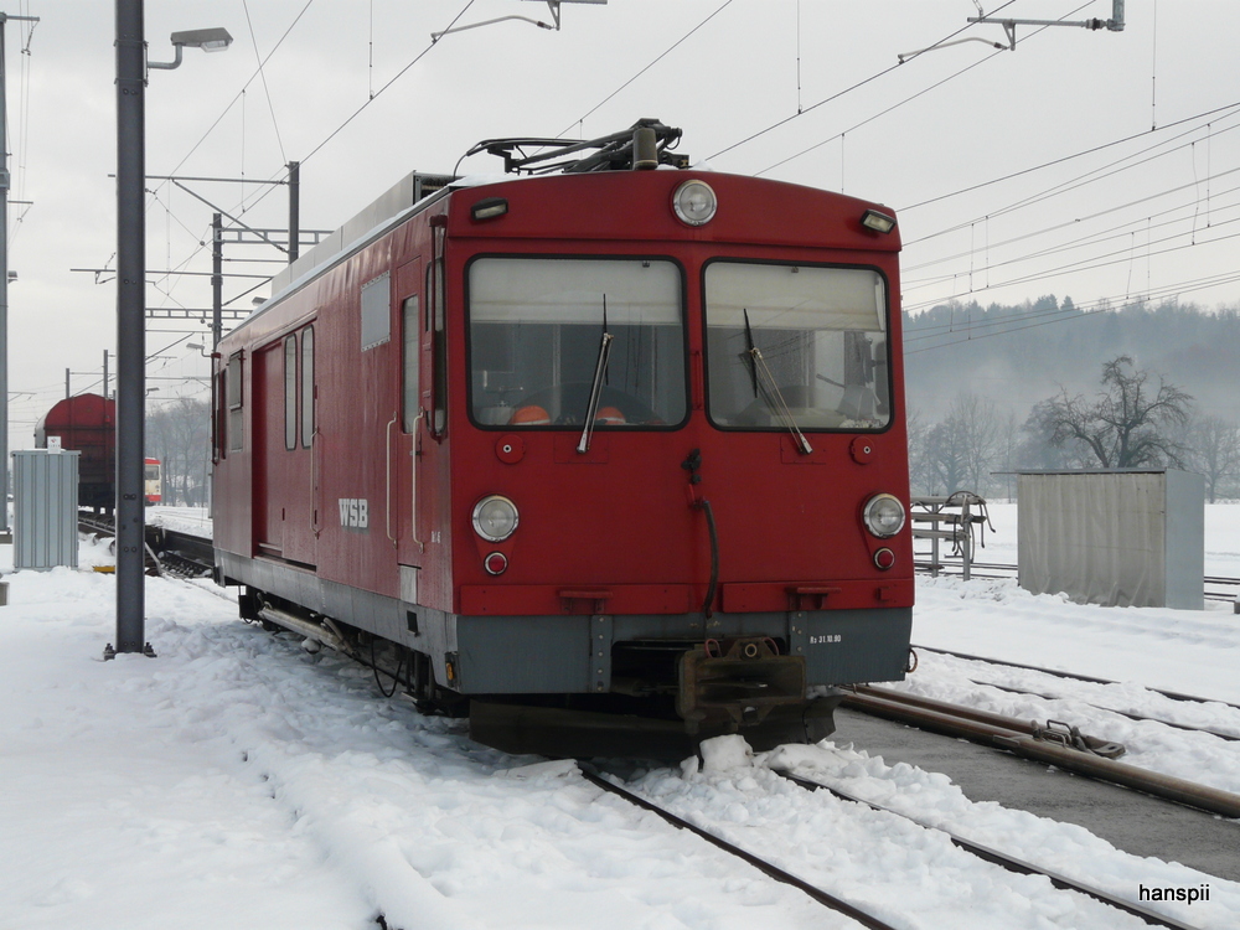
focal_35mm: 56
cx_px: 620
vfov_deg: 26.1
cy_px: 465
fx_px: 2006
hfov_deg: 34.3
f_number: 4
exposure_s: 1/200
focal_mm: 9.2
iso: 100
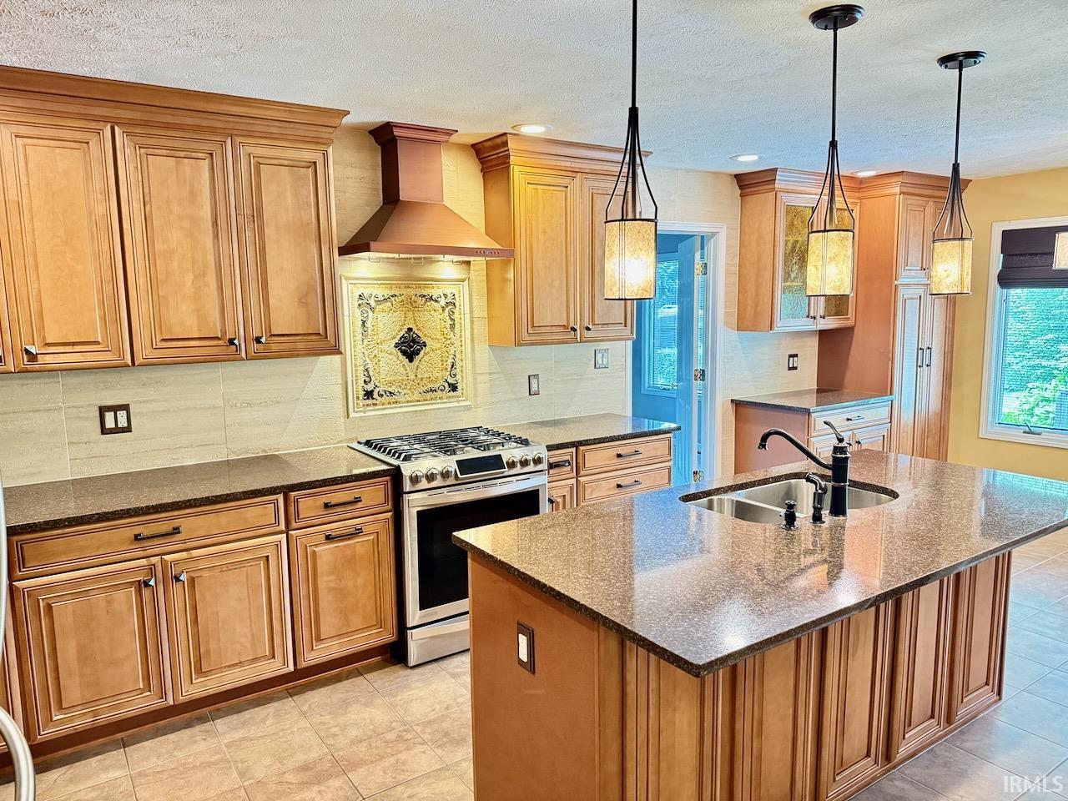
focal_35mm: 24
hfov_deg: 71.6
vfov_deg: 56.8
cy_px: 400
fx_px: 740
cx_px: 534
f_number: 1.78
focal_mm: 6.76
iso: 800
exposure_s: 1/60
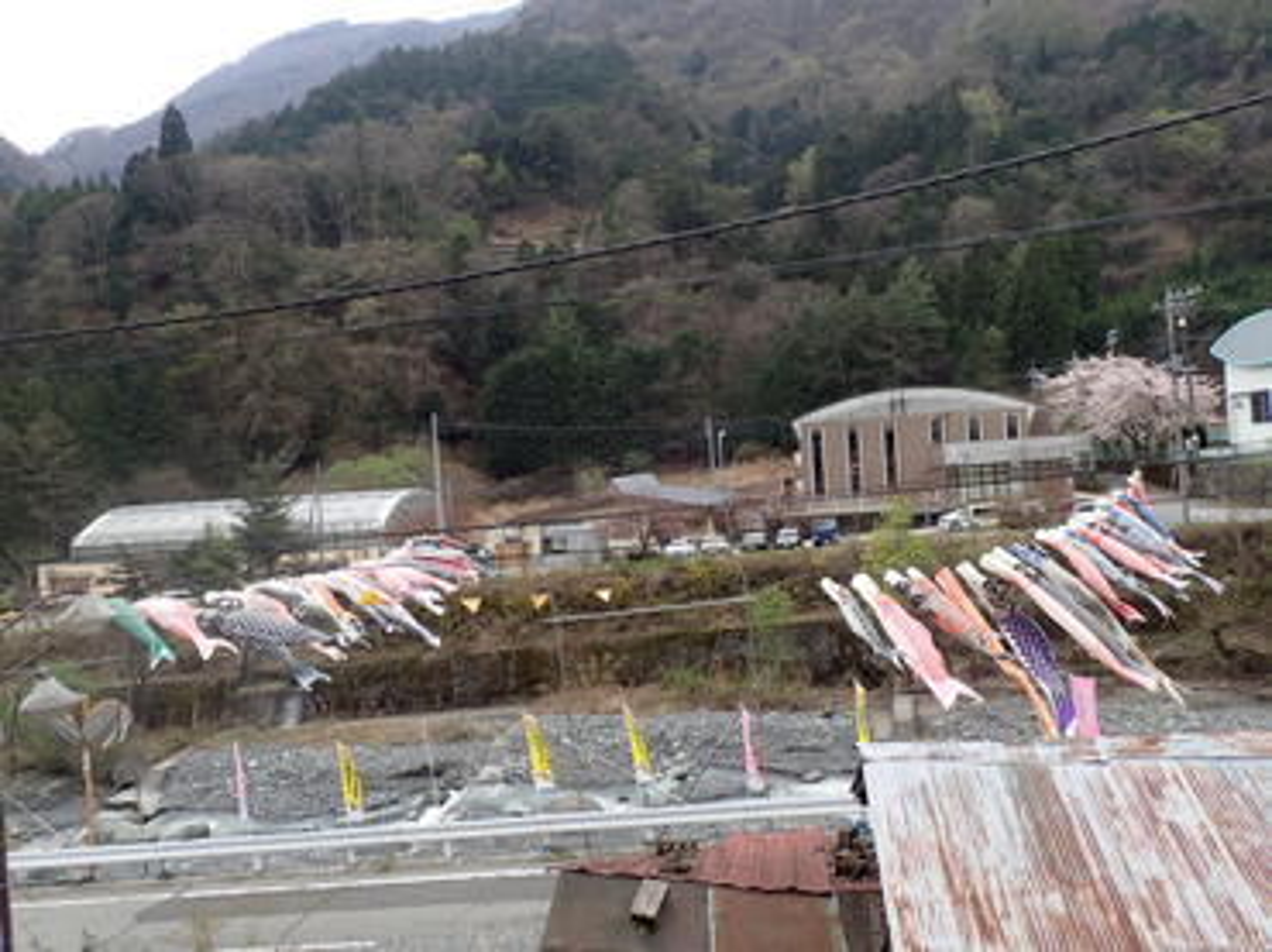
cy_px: 476
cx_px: 636
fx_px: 1102
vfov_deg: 46.7
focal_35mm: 30
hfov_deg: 60.0
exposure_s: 1/400
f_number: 3.2
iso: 100
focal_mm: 5.5
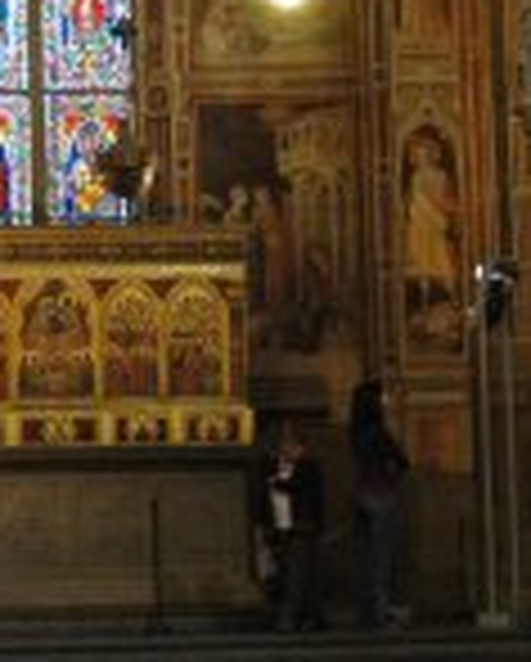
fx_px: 3235
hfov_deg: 9.4
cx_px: 86
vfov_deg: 11.7
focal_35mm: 165
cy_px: 230
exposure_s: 1/15
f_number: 3.8
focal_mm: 24
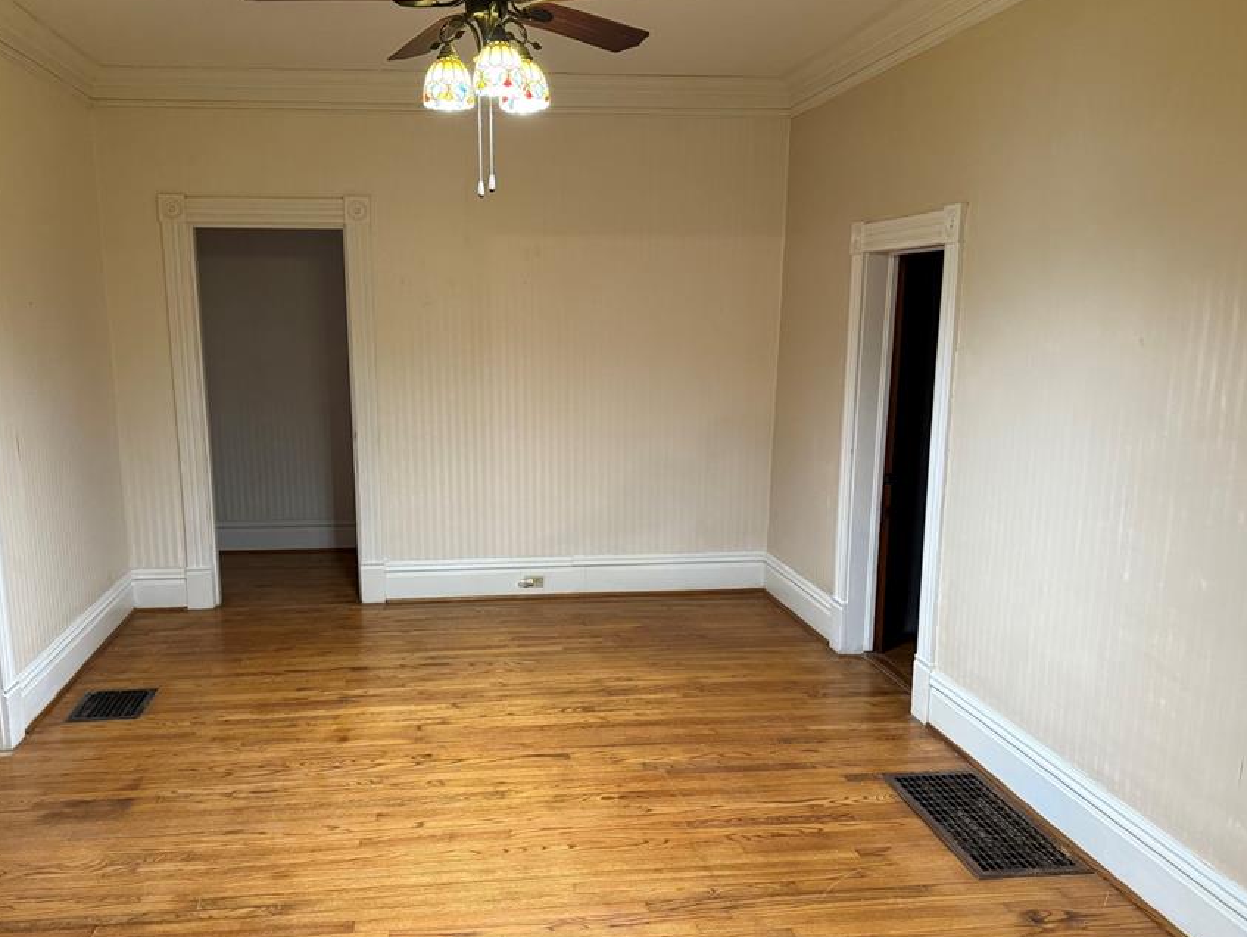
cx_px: 531
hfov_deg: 61.4
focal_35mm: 29
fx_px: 1045
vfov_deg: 48.2
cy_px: 508
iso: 400
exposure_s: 1/60
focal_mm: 6.76
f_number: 1.78
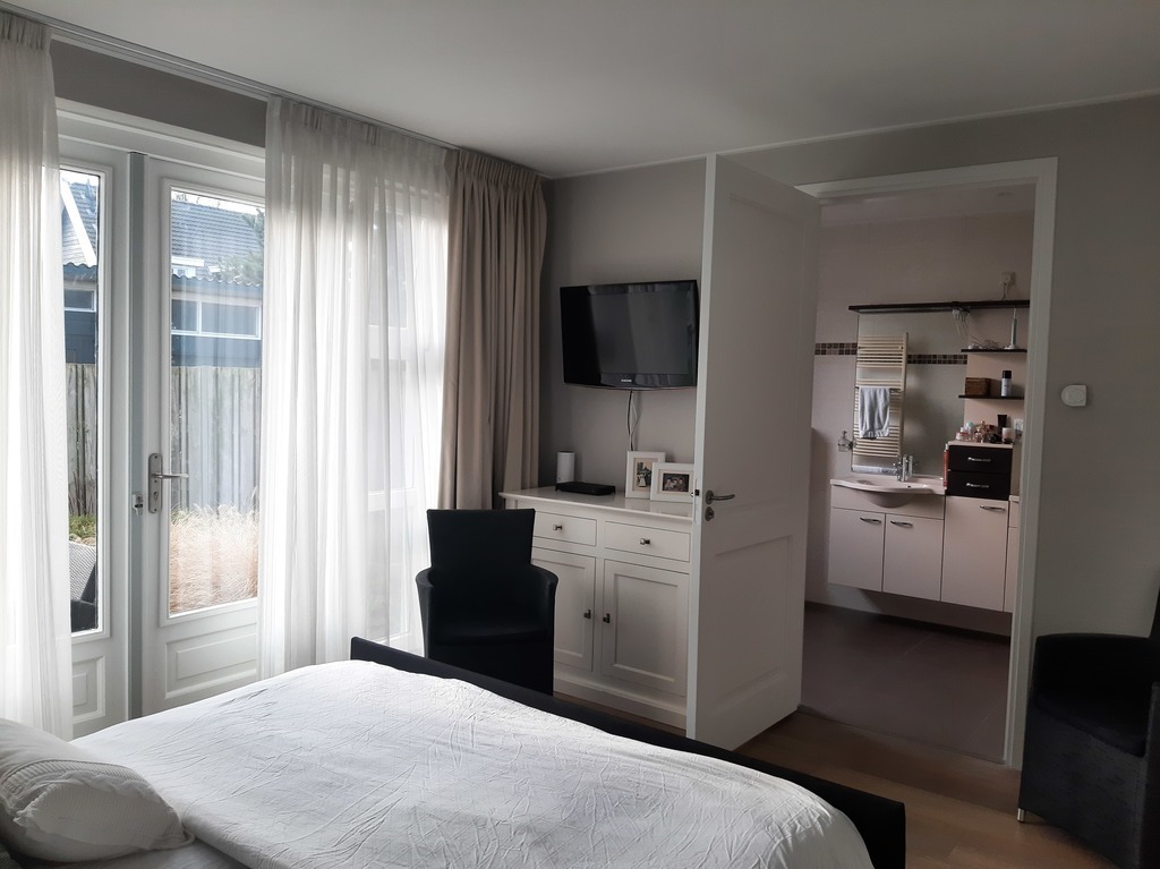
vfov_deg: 53.0
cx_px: 580
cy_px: 434
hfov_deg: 67.3
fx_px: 871
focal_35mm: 26
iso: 64
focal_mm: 3.93
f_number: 1.7
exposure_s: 1/120
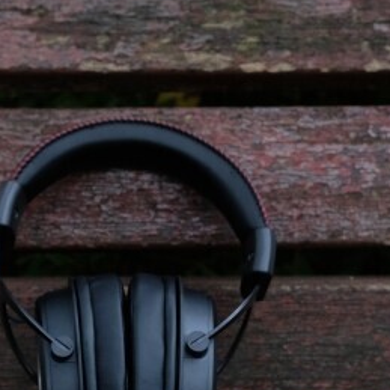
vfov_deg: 14.7
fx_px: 1504
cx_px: 169
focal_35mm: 118
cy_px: 289
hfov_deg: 14.8
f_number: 4
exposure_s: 1/680
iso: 1600
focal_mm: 33
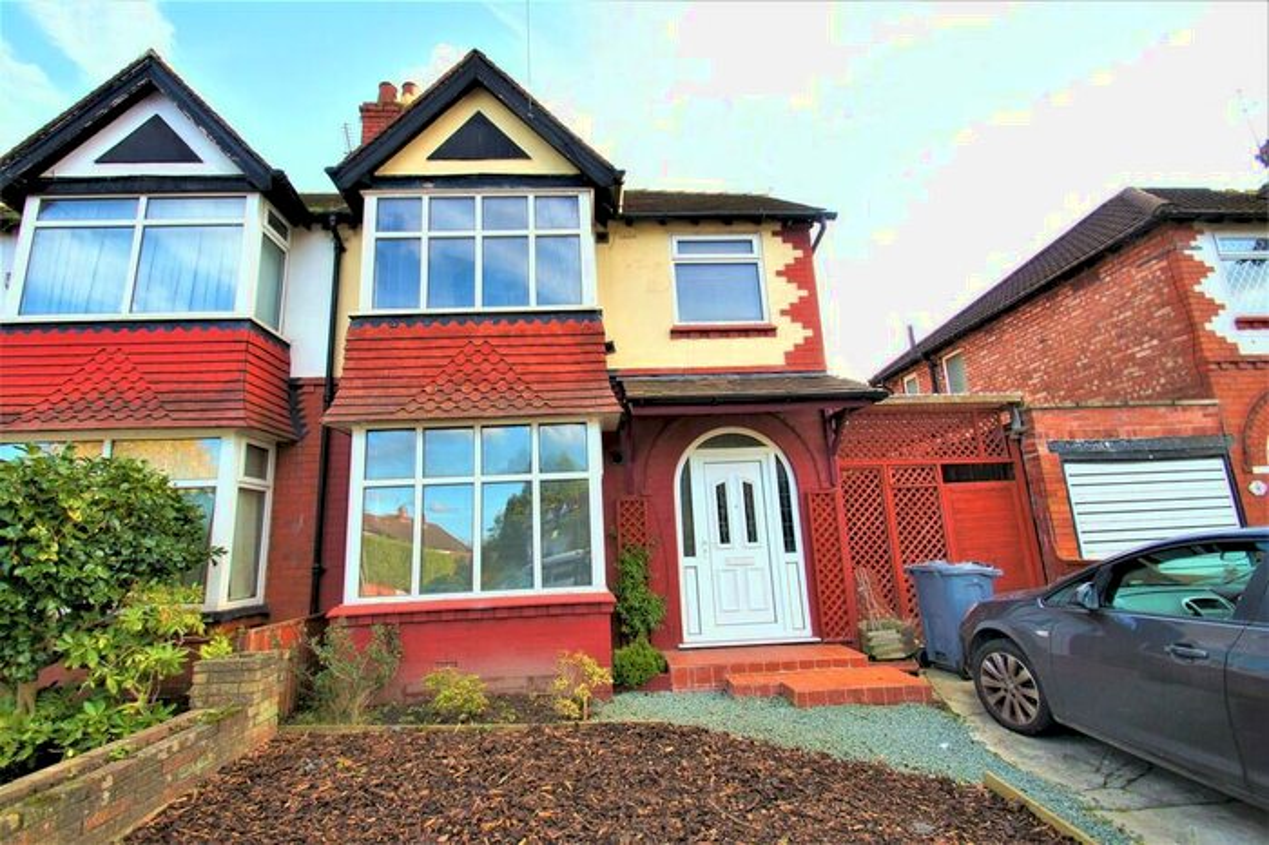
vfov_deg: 77.3
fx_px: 528
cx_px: 634
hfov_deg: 100.4
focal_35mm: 15
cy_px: 422
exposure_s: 1/80
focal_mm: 10
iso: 100
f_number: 6.3
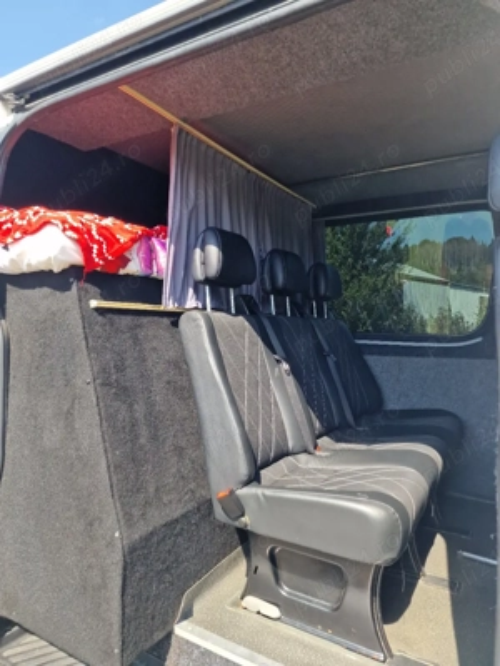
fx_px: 443
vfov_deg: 73.9
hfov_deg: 58.9
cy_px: 333
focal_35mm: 23
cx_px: 250
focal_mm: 6.4
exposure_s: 1/270
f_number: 1.8
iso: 50
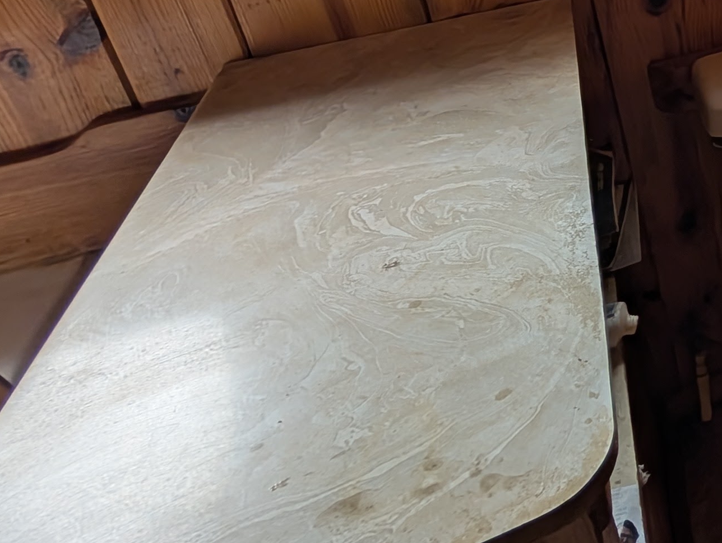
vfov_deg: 33.0
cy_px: -58
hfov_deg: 31.0
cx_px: 1034
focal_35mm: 38
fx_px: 794
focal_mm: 2.02
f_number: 1.7
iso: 56
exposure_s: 1/31.4
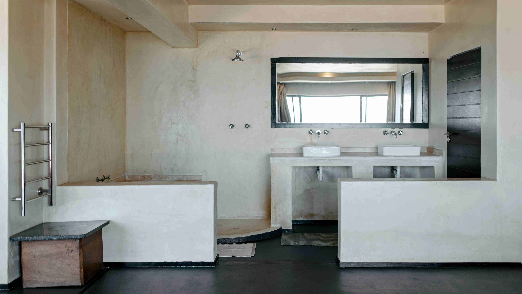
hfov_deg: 54.0
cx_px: 259
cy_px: 140
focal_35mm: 37
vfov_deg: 32.0
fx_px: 512
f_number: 2
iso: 320
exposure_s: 1/500
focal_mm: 35
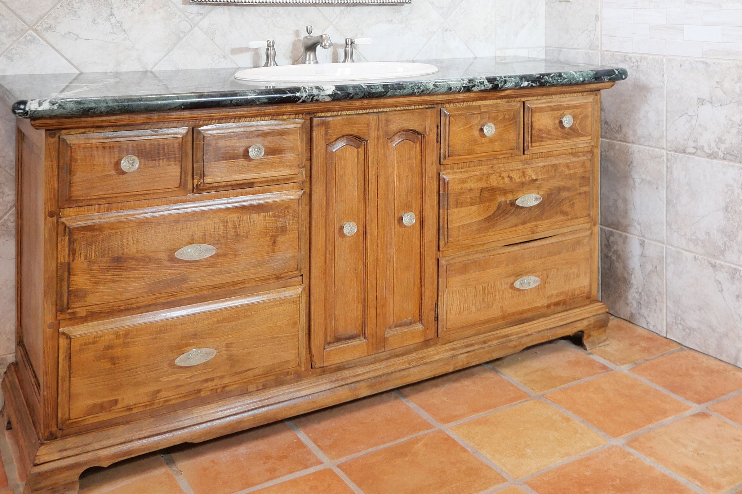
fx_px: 804
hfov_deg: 48.6
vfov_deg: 31.5
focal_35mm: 39
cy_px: -7
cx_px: 501
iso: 800
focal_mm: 9
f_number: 1.7
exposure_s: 1/50
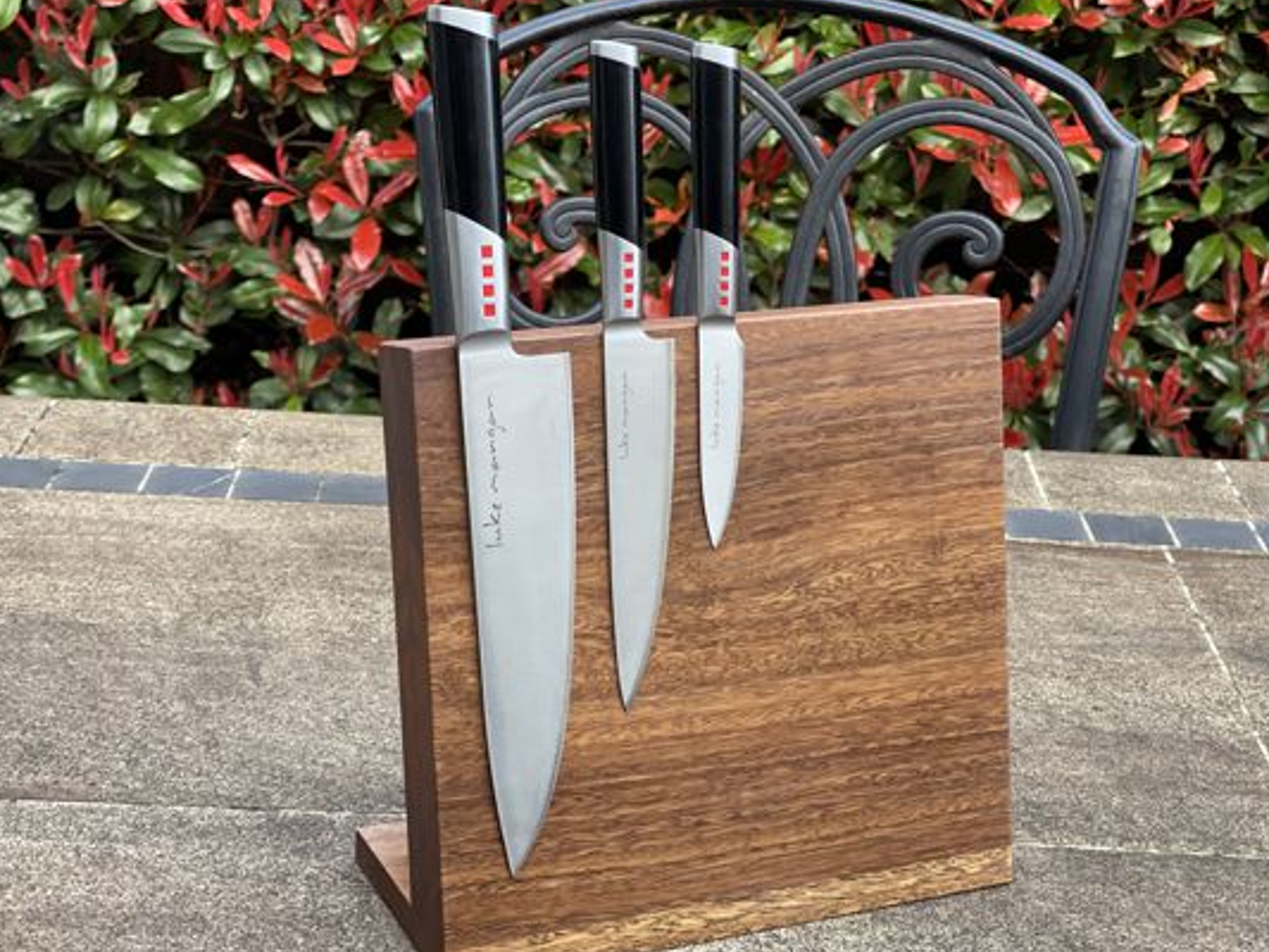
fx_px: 2640
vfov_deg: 20.4
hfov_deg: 27.0
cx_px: 698
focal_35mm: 72
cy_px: 505
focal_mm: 7.5
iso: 160
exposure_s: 1/121
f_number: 2.2
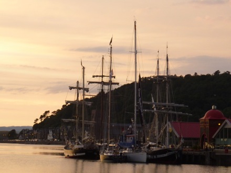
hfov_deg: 14.8
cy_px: 86
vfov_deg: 11.1
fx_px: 888
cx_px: 116
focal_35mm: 133
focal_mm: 12.4
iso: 100
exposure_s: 1/60
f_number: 4.1
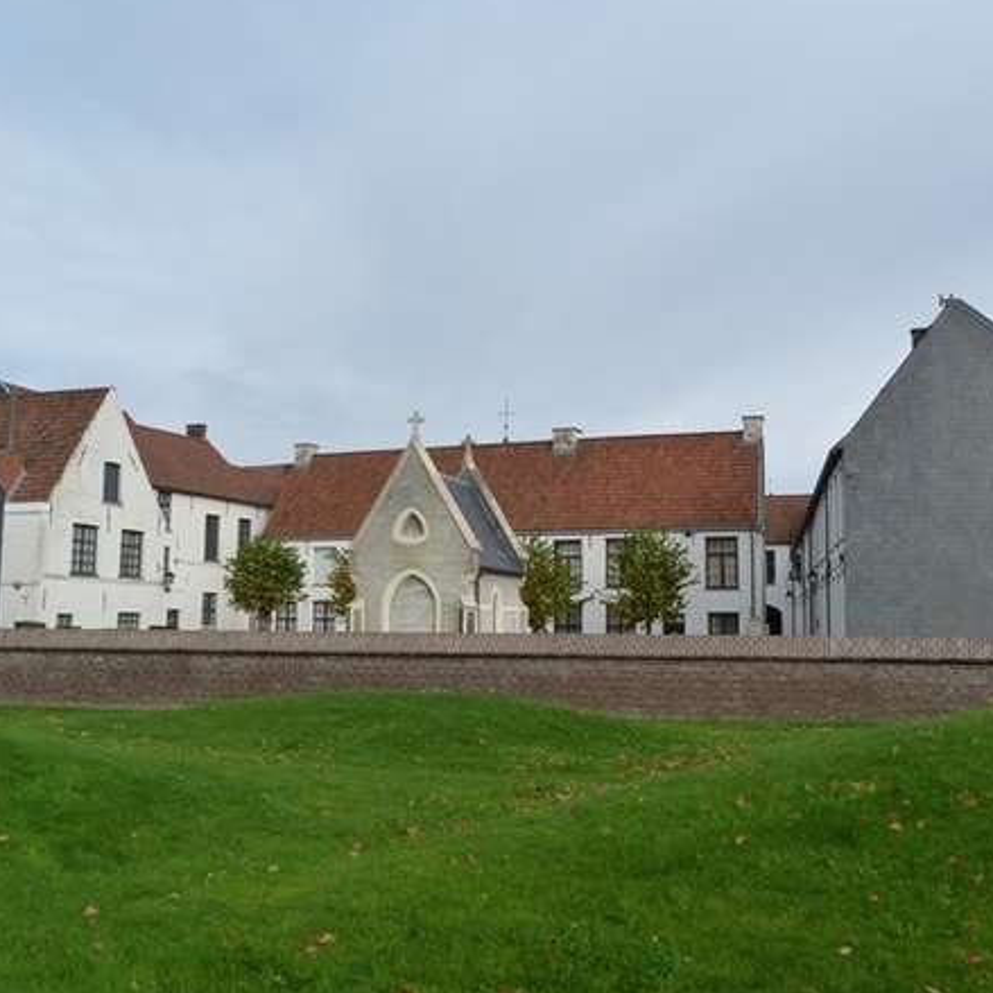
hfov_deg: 47.2
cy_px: 495
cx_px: 525
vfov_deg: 47.2
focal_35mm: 35
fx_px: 1136
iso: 125
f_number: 5.6
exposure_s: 1/250
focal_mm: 5.2
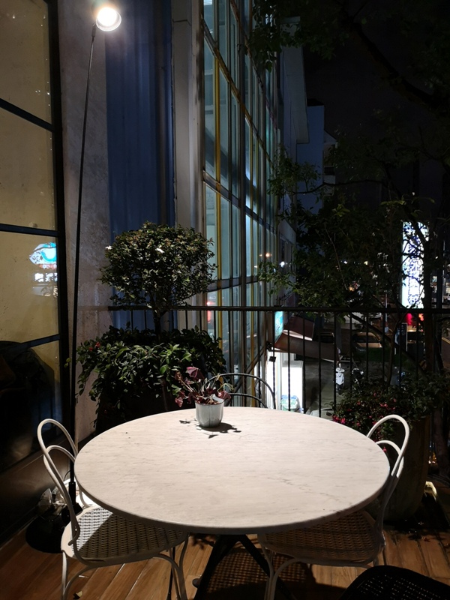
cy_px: 300
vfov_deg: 65.3
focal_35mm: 27
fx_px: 468
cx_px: 225
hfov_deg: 51.4
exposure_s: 1/50
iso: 500
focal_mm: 3.95
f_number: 1.8
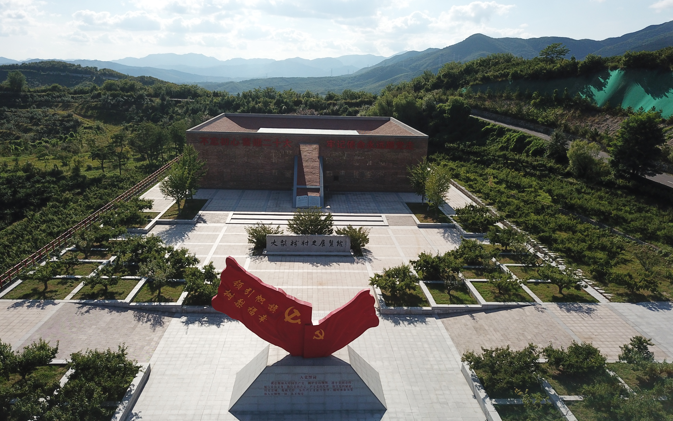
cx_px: 334
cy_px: 238
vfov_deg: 44.4
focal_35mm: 28
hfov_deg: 66.5
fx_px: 514
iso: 100
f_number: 2.2
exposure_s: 1/2053
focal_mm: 4.73
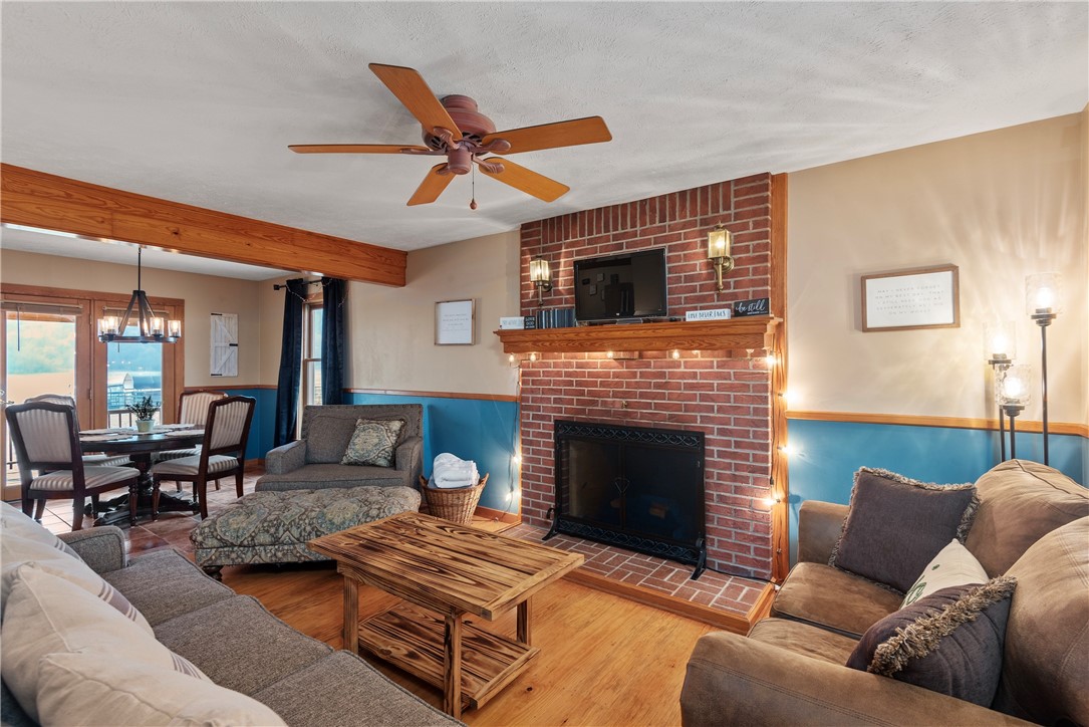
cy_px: 364
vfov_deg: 73.8
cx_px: 544
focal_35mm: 16
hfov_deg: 96.7
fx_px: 484
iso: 400
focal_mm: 16
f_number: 7.1
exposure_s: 1/2.5
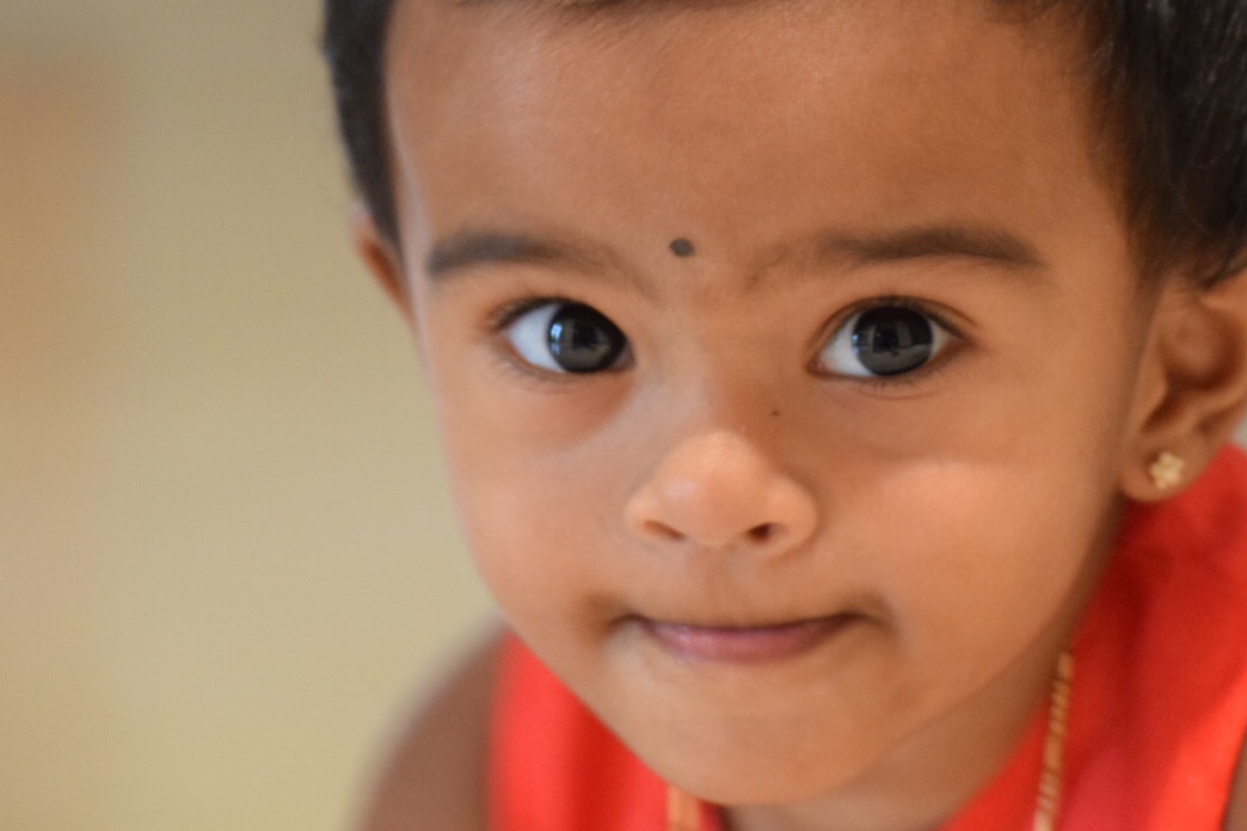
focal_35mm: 163
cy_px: 197
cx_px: 708
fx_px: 5646
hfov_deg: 12.6
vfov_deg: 8.4
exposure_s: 1/13
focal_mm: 70
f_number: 6.3
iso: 3200
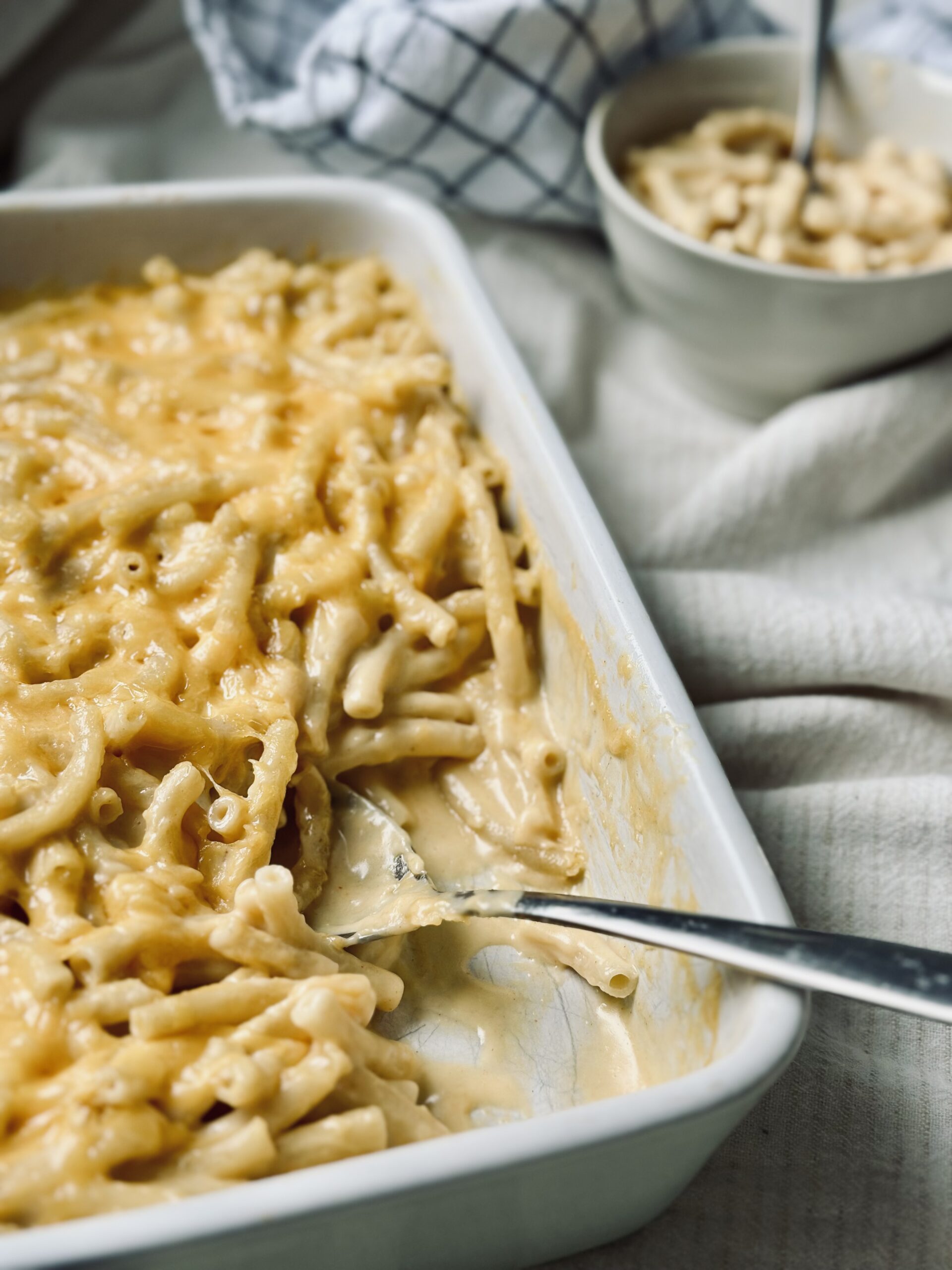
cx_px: 476
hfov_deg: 30.3
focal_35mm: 48
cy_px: 635
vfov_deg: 39.7
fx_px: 1760
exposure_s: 1/126
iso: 64
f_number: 1.78
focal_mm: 6.86
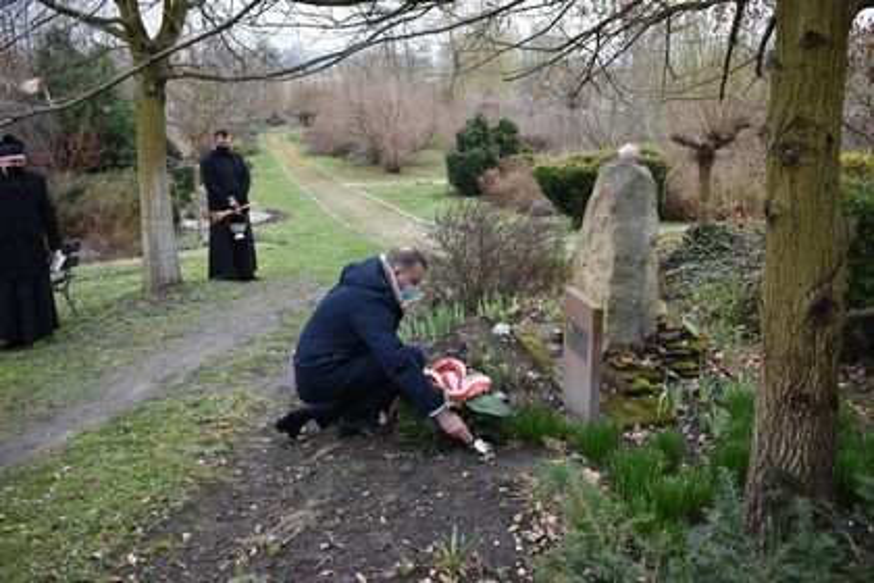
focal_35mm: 32
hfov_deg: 59.5
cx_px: 437
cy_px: 292
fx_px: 765
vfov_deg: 41.7
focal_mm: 21
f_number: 4.5
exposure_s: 1/80
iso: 400
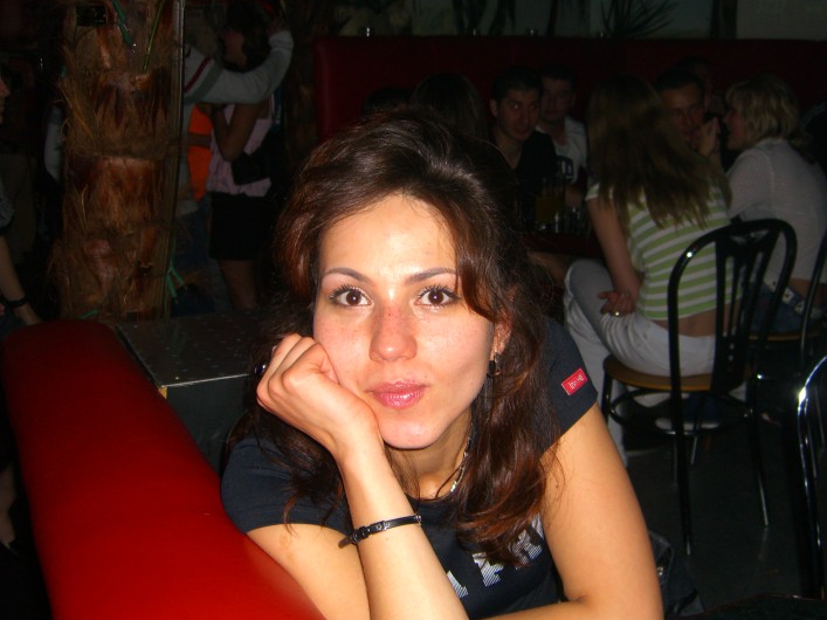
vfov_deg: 33.6
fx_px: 1027
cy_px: 318
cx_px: 449
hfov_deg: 43.8
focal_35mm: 43
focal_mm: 7.9
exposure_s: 1/60
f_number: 2.8
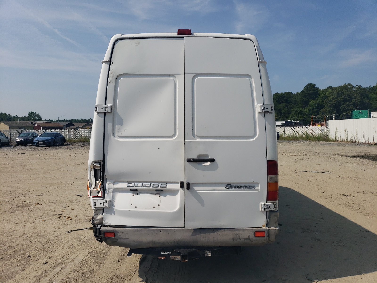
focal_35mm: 26
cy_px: 142
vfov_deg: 53.1
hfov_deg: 67.3
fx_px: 283
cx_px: 188
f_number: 1.5
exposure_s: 1/10000
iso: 50
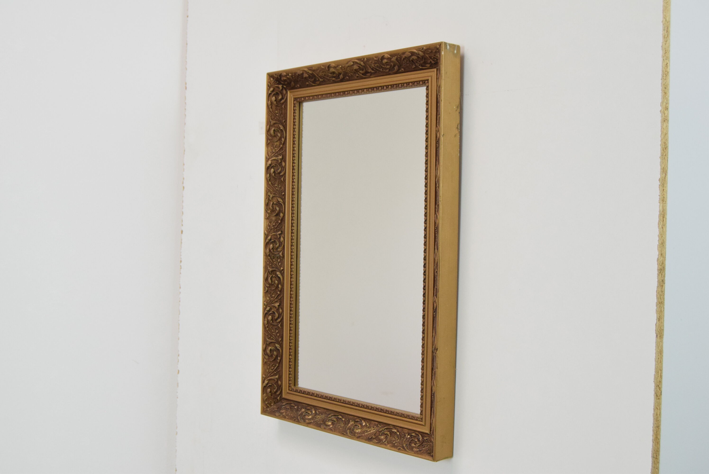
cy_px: 237
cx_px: 354
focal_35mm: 45
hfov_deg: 43.6
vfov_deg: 29.9
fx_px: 887
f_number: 7.1
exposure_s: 1/200
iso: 1600
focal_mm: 30
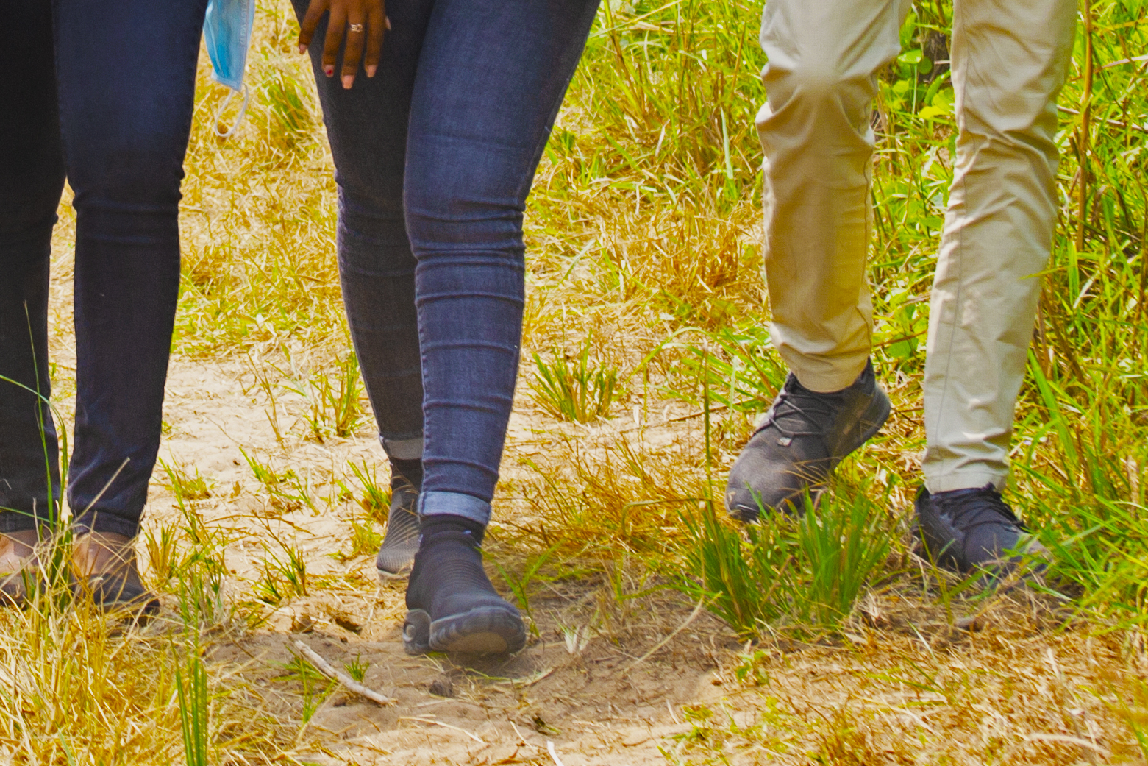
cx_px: 219
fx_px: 7764
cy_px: -272
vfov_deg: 5.6
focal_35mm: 243
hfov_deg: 8.4
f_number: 6.3
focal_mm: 55
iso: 100
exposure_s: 1/160
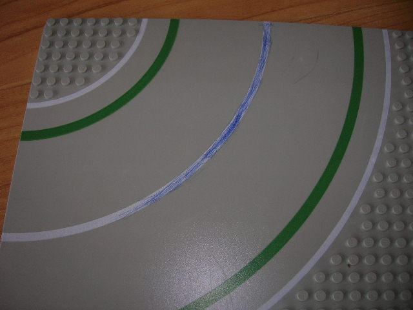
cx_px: 206
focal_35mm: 34
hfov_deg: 54.0
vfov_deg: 41.8
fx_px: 406
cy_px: 155
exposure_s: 1/60.1
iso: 50
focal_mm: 5.7
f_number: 2.9
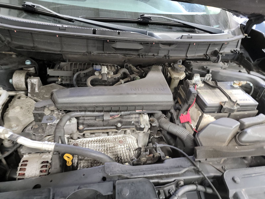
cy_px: 100
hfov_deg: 71.6
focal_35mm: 24
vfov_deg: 56.8
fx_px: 184
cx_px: 132
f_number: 1.8
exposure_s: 1/19
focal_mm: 6.7
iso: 814
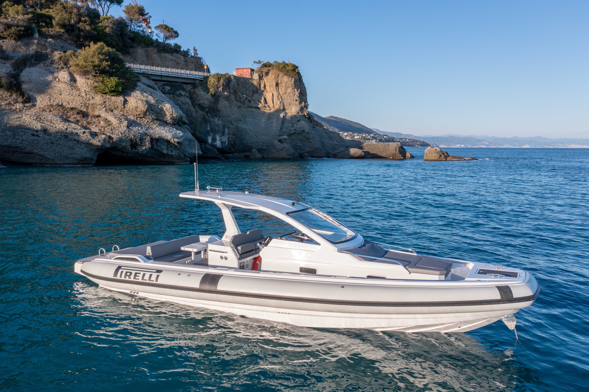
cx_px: 294
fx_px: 458
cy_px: 196
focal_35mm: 28
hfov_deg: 65.5
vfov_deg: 46.4
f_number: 5.6
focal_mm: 10.26
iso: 100
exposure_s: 1/400
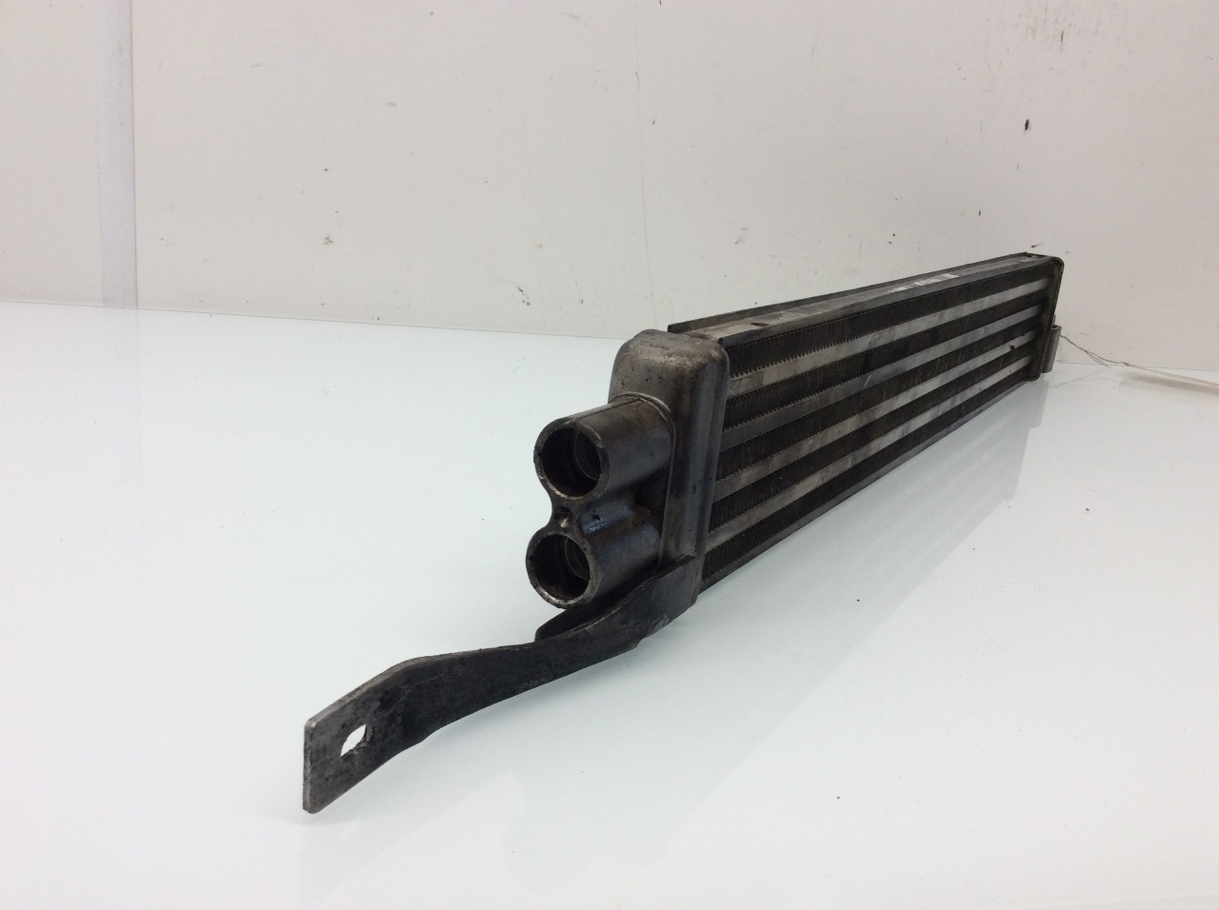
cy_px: 455
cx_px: 610
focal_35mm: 32
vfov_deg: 44.1
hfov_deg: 56.9
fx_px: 1125
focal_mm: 3.3
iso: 32
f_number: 2.4
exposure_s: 1/60
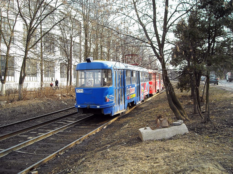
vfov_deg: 40.7
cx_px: 116
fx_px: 236
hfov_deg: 52.6
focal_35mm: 35
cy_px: 87
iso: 100
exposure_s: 1/250
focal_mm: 5.7
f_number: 2.8
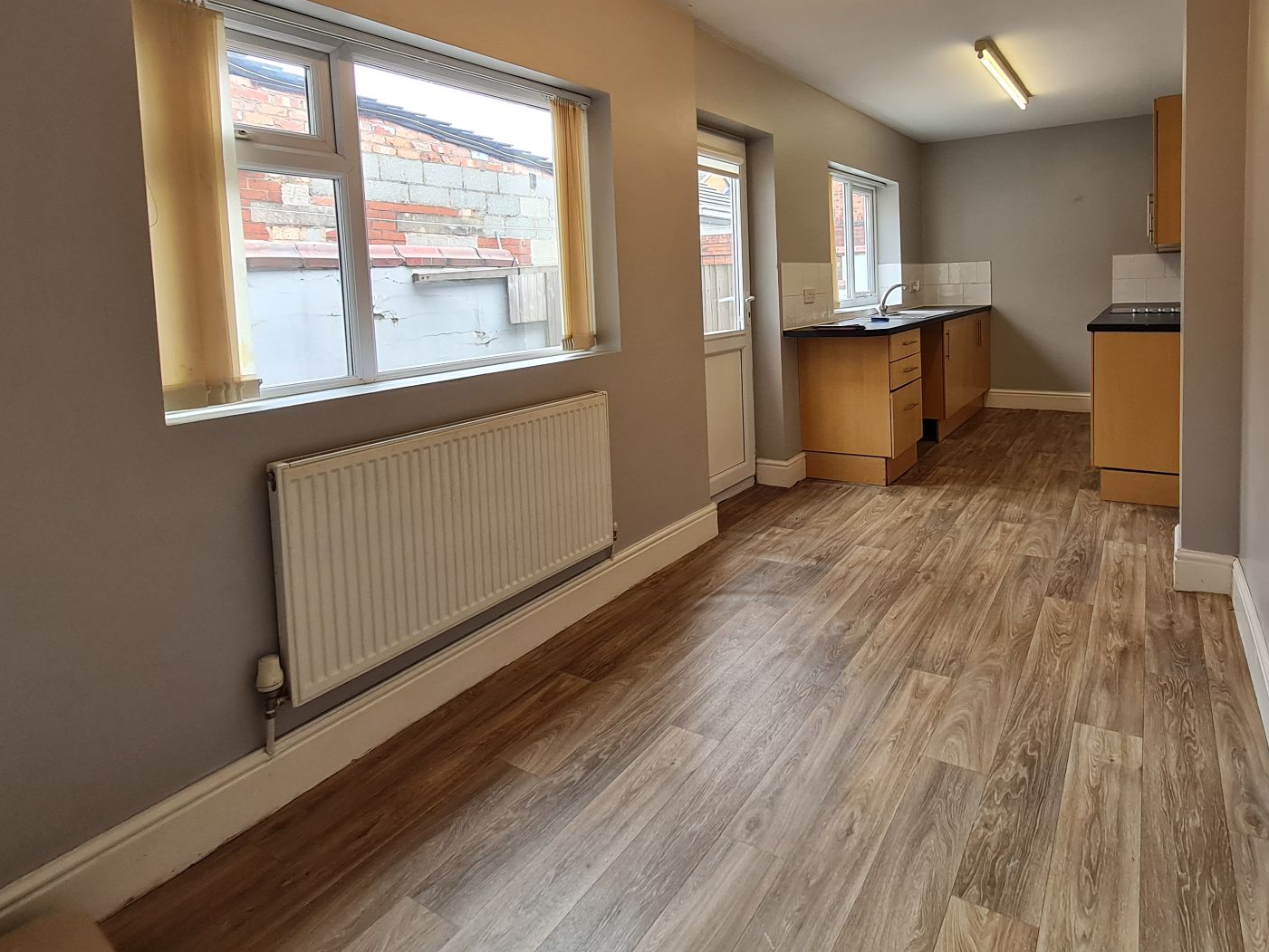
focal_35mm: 19
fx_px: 697
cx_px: 731
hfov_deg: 84.1
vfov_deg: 66.8
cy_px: 316
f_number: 2.2
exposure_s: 1/100
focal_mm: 1.74
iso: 80
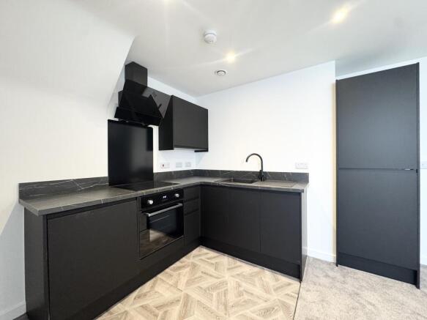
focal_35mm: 14
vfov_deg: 85.7
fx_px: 173
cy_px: 160
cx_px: 214
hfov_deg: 102.1
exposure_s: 1/50
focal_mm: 2.22
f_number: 2.2
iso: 200
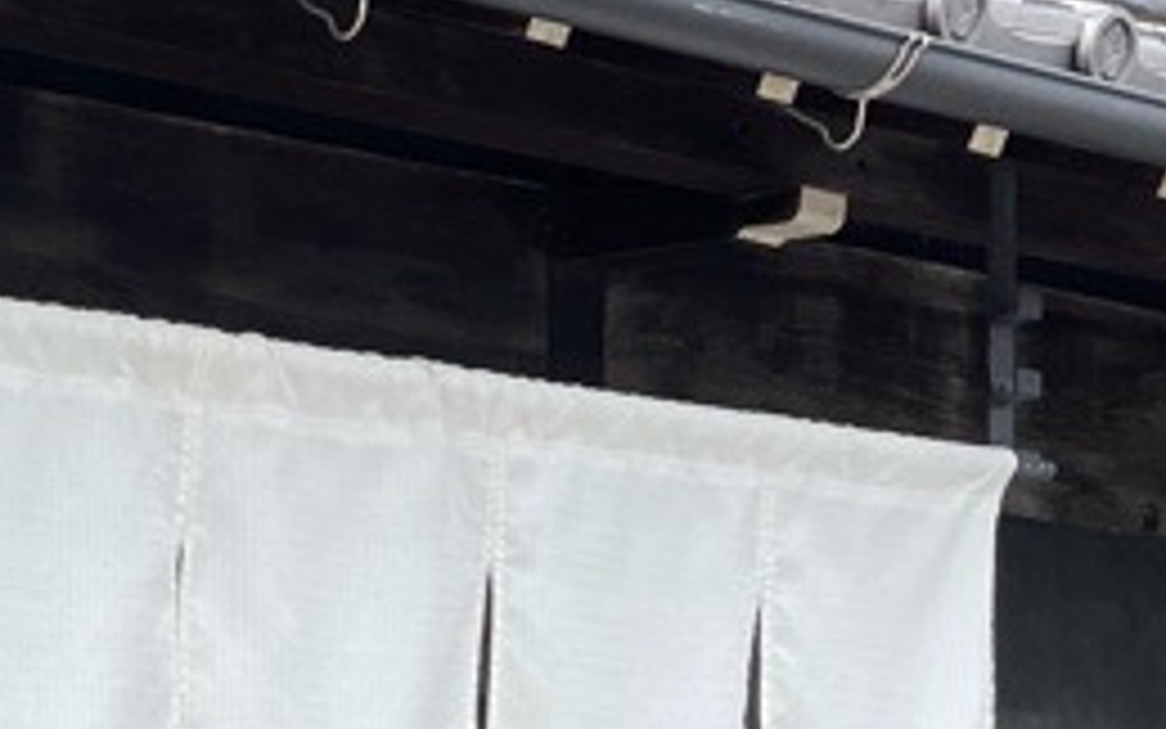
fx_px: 2702
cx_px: -423
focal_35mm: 85
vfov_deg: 14.1
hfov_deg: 21.6
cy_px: 1197
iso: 32
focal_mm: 4.2
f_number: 1.6
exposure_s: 1/1401
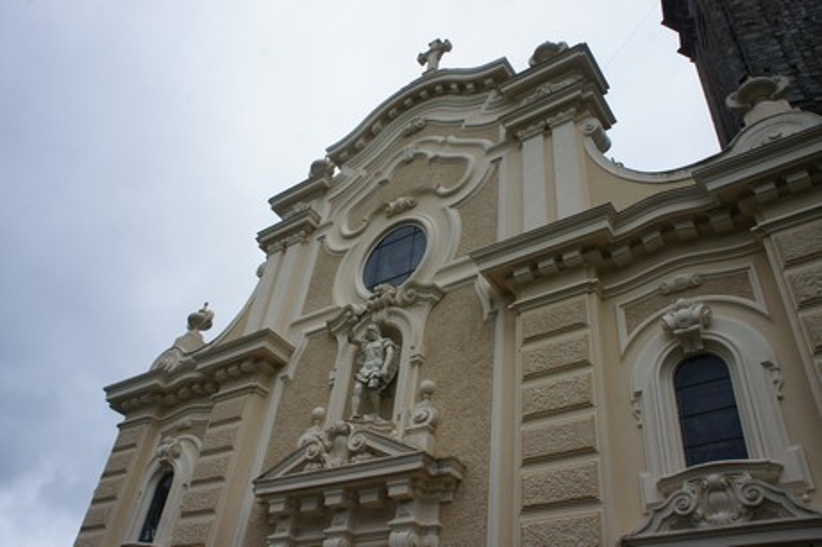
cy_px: 274
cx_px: 411
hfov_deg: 67.4
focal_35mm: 27
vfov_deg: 47.9
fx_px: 616
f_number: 11
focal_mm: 18
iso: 500
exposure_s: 1/250
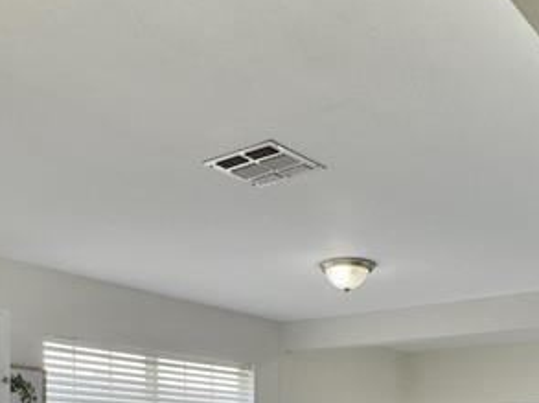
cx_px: 248
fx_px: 762
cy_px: 510
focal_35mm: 49
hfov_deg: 38.9
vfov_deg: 25.8
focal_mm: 2.22
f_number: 2.2
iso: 160
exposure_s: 1/120
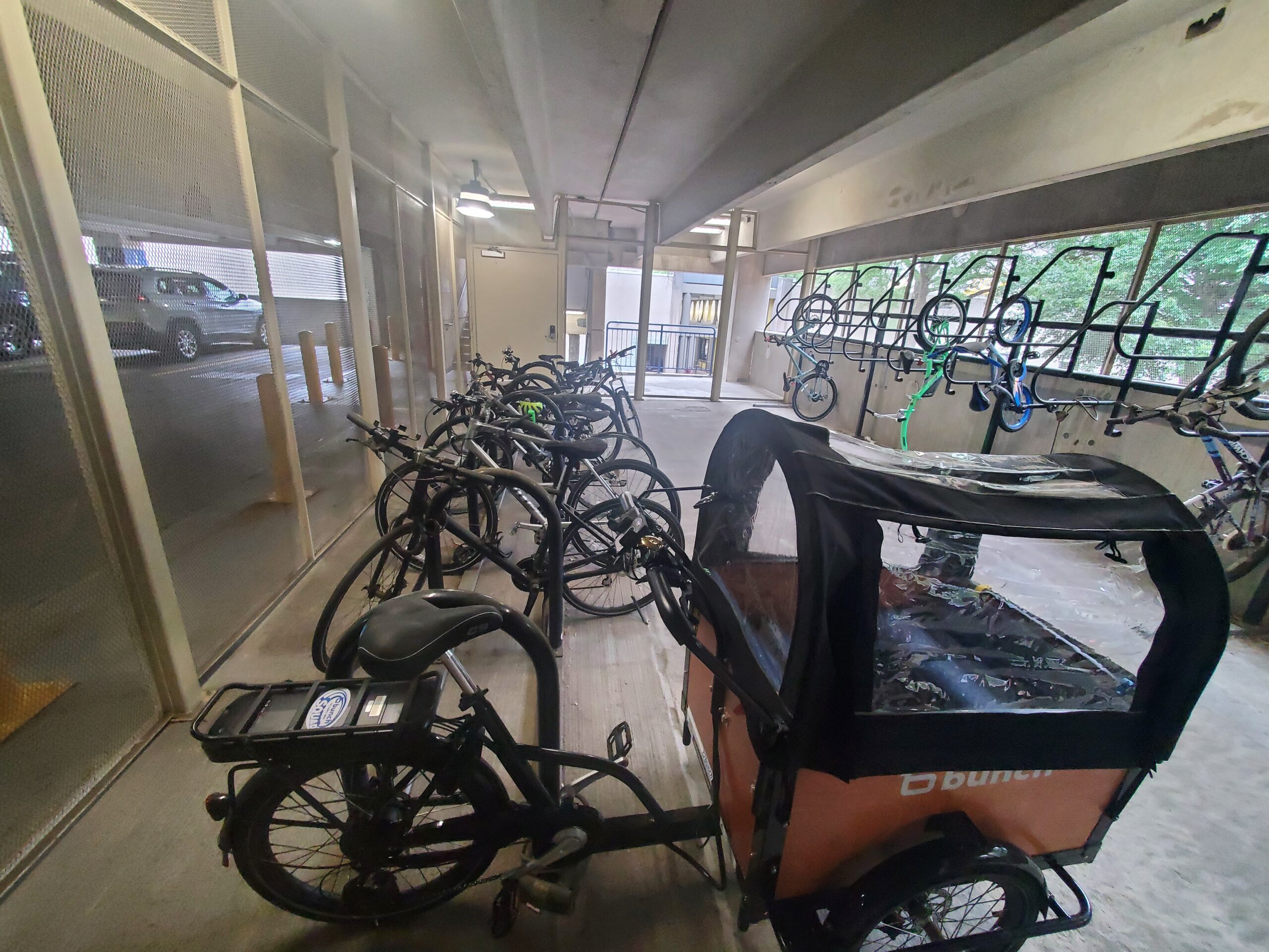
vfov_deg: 89.9
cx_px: 634
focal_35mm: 13
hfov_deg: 106.2
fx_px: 477
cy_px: 476
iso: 500
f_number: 2.2
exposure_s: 1/60
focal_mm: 1.8
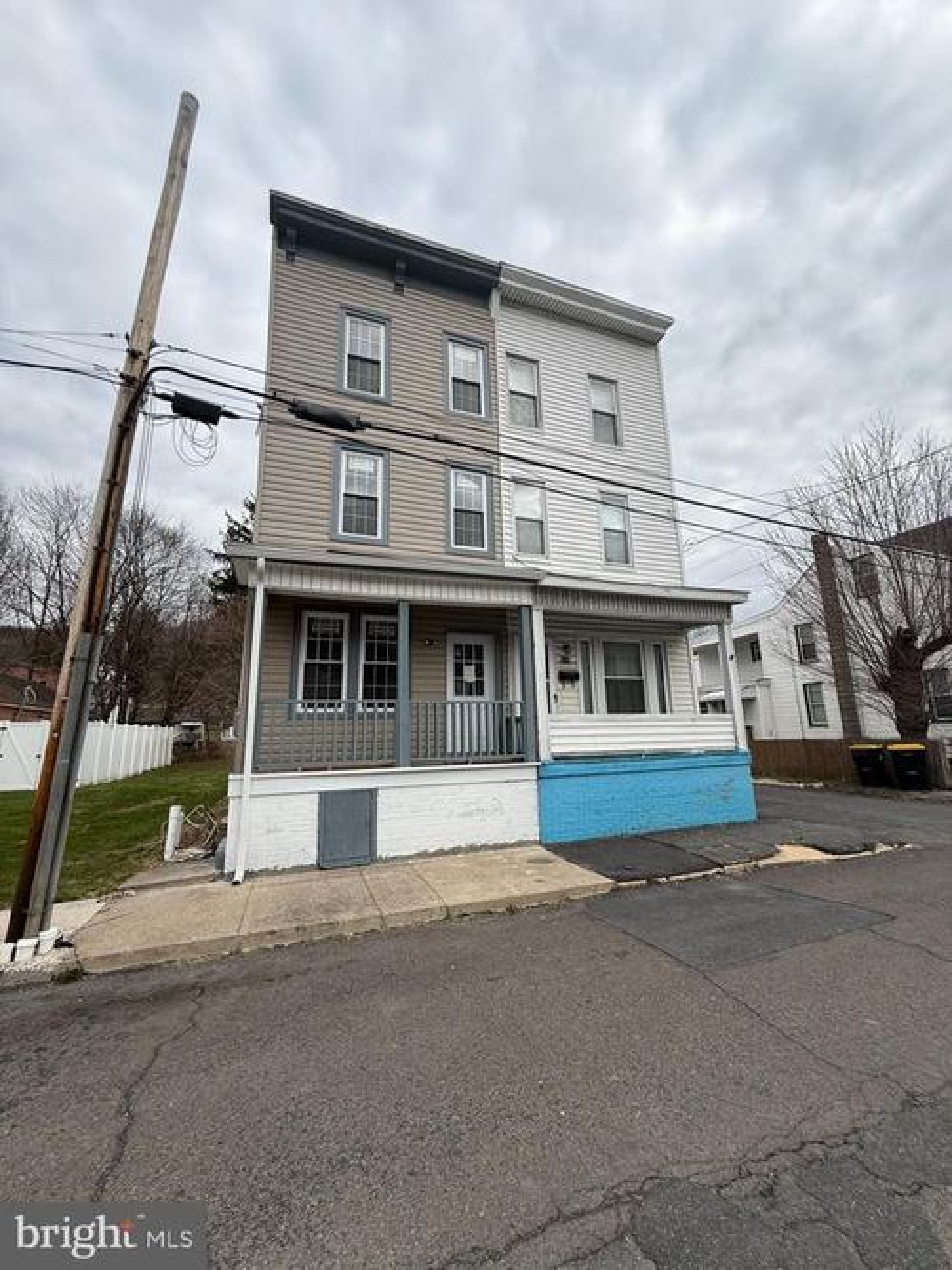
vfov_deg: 102.1
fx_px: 514
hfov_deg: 85.7
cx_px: 476
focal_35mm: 14
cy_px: 635
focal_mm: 2.22
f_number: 2.2
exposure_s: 1/830
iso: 50
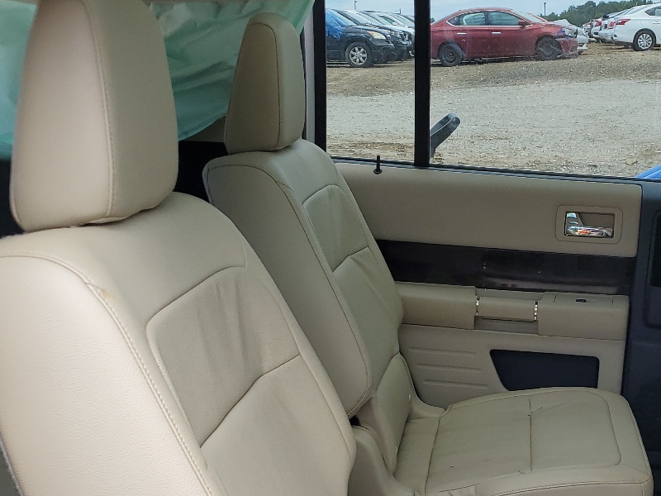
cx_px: 497
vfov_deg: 27.3
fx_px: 993
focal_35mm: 52
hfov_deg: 36.0
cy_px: 424
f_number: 1.5
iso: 50
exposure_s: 1/667
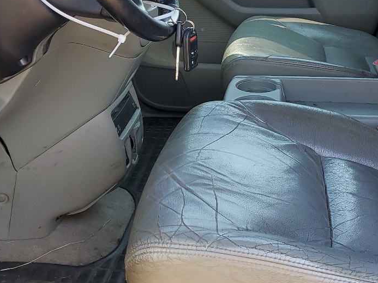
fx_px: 655
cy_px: 75
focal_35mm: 60
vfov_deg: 24.2
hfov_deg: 32.1
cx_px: 220
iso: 50
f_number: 1.5
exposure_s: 1/370
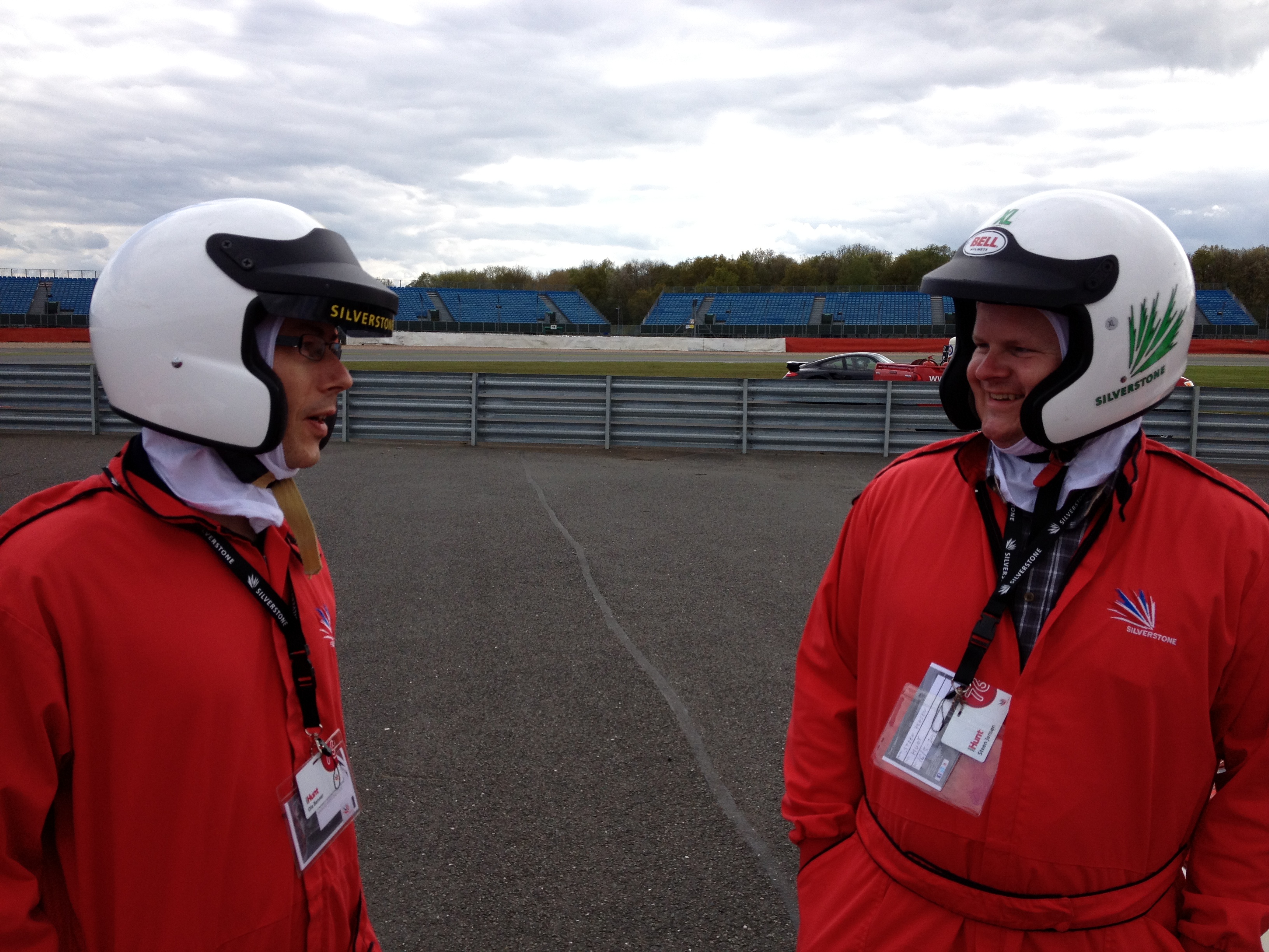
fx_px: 1283
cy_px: 476
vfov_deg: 40.7
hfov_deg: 52.6
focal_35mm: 35
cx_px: 634
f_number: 2.4
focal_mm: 4.28
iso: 64
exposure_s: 1/1255
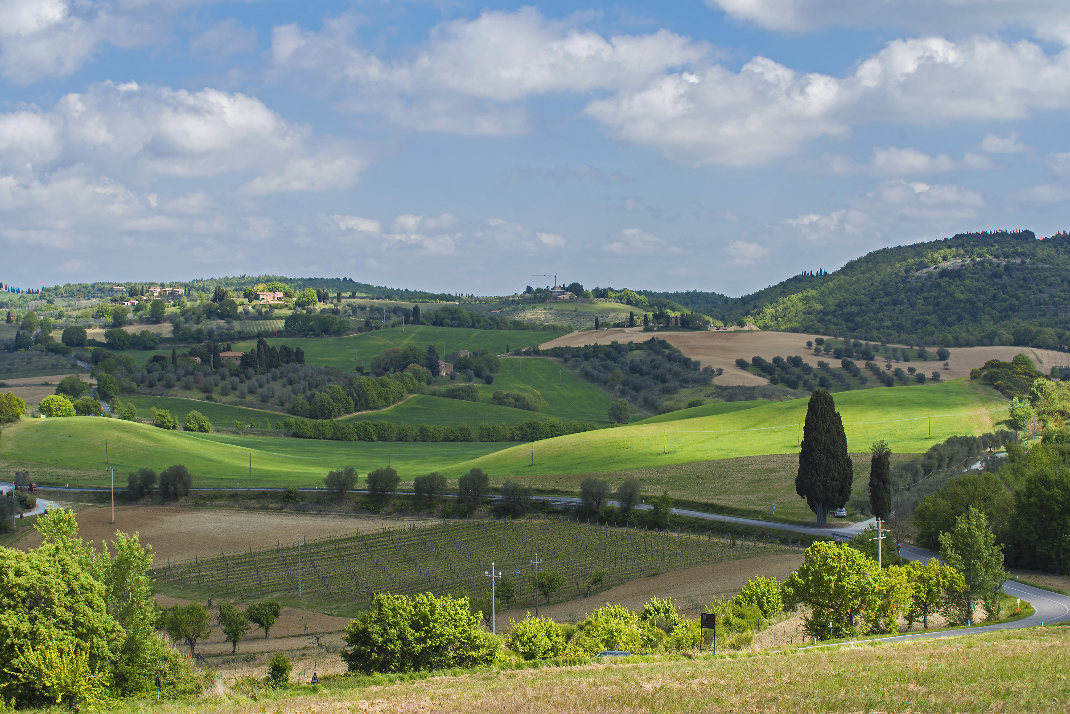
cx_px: 535
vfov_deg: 19.5
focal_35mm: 70
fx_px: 2081
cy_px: 357
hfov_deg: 28.8
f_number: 8
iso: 100
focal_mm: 70
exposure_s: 1/250
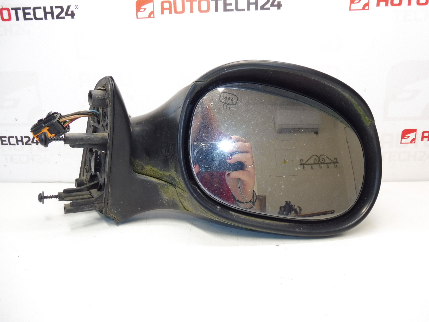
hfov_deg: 71.6
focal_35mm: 24
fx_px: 297
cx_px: 214
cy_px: 161
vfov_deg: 56.8
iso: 200
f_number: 3.5
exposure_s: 1/60
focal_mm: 4.3
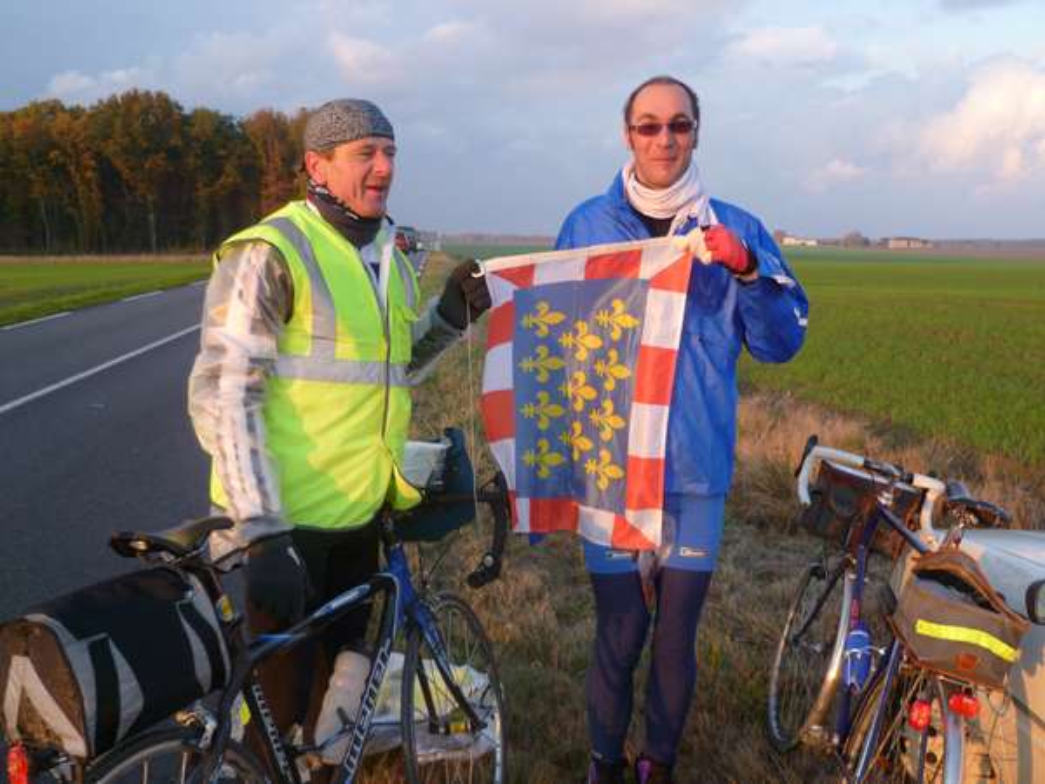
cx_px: 522
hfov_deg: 50.1
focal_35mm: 37
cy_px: 392
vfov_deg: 38.7
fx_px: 1117
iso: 80
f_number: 3.1
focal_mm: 6.6
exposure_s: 1/125
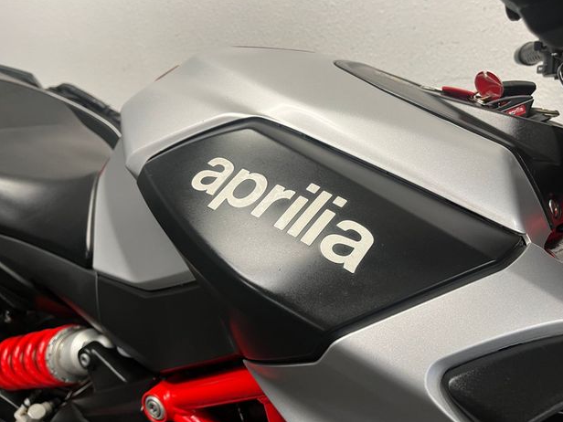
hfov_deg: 65.3
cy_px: 214
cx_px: 292
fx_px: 439
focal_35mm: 27
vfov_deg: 51.4
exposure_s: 1/50
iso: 64
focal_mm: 5.1
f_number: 1.6
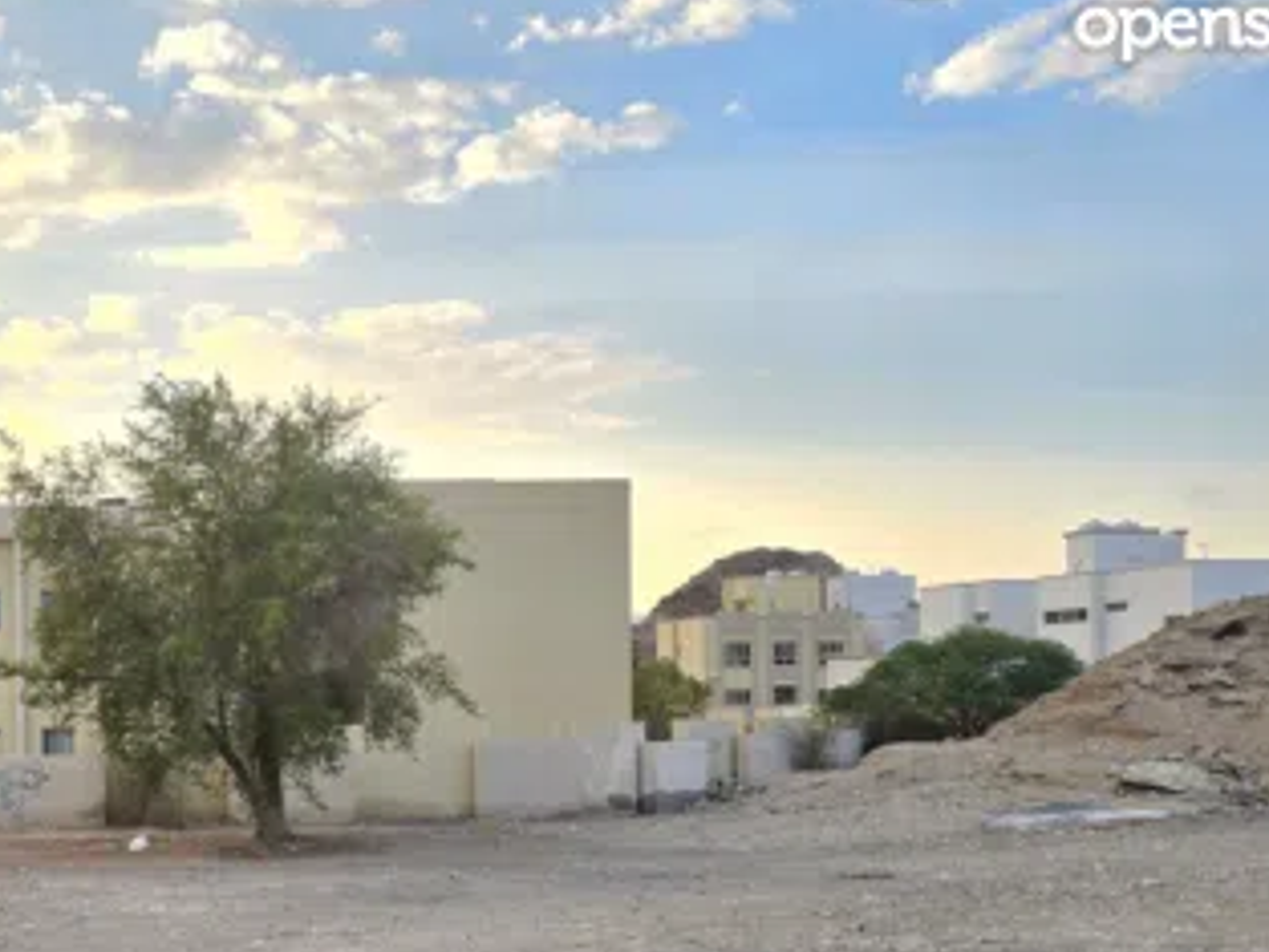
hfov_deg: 39.0
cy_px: 737
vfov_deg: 30.3
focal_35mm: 47
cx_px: 268
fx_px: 1724
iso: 12
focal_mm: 6.3
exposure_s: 1/323
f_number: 1.7
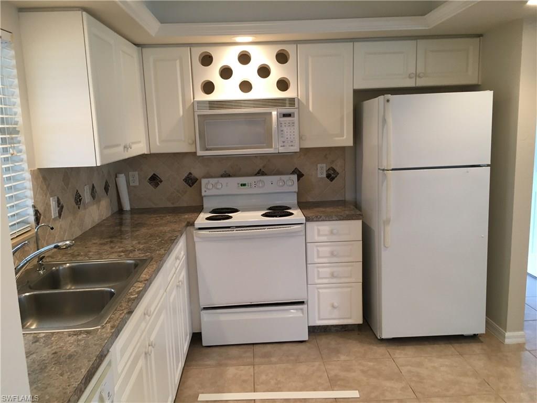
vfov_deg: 48.2
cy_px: 202
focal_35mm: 29
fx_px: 450
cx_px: 268
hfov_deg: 61.7
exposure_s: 1/30
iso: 80
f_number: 2.2
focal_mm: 4.15
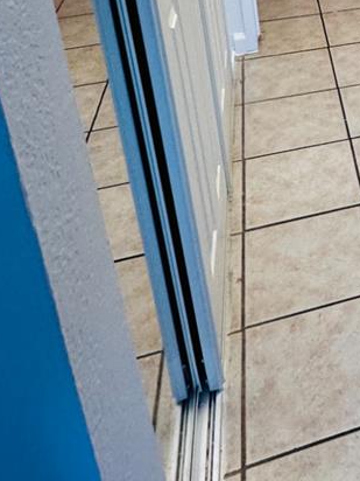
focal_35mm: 51
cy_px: -63
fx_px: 707
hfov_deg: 23.2
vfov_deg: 32.4
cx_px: 537
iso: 160
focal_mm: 2.22
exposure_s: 1/120
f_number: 2.2
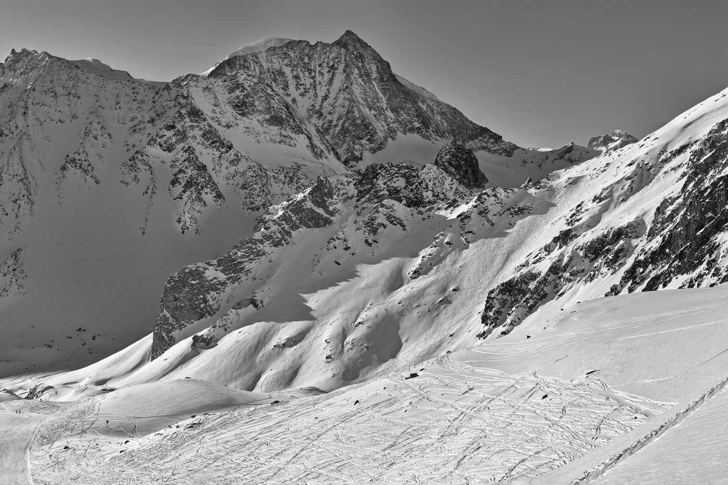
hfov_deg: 15.2
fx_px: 2729
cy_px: 242
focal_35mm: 135
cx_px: 364
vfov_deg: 10.2
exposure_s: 1/800
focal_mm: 135
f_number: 8
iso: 100
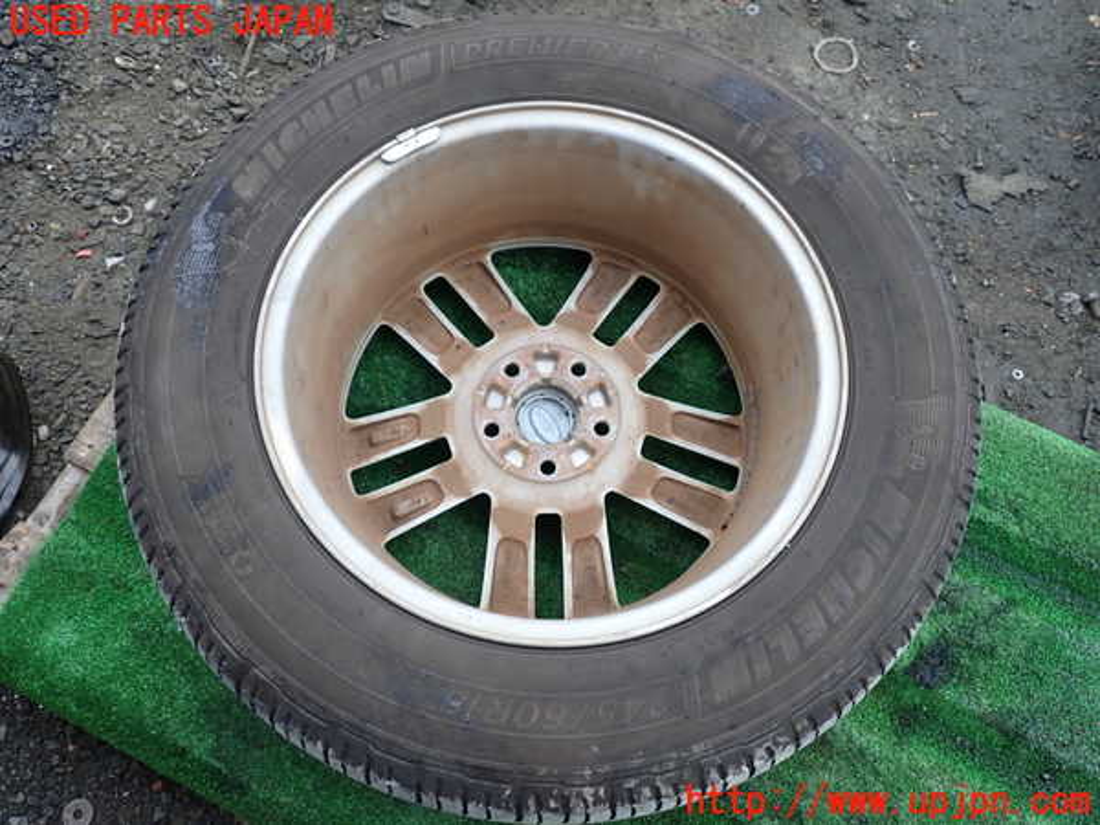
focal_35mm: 30
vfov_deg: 46.8
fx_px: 953
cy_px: 412
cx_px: 550
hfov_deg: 60.0
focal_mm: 5.4
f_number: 2.3
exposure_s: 1/100
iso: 100
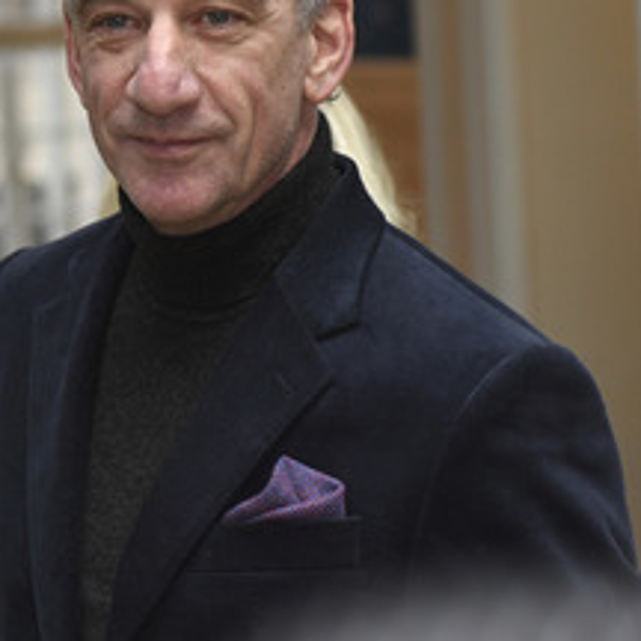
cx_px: -22
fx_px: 2598
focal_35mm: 124
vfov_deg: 14.0
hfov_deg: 13.8
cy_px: 199
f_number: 4
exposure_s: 1/500
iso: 1000
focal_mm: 70
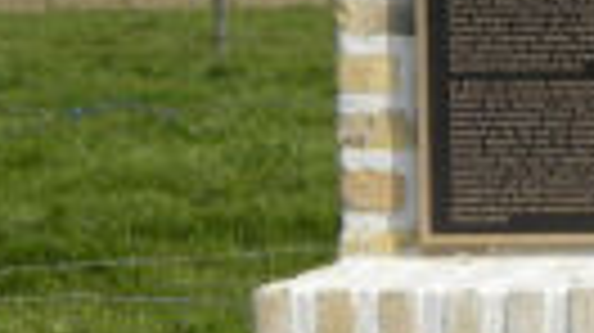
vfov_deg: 2.9
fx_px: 6626
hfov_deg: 5.1
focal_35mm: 421
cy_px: 112
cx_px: 819
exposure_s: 1/264
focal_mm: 15.1
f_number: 5.6
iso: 64
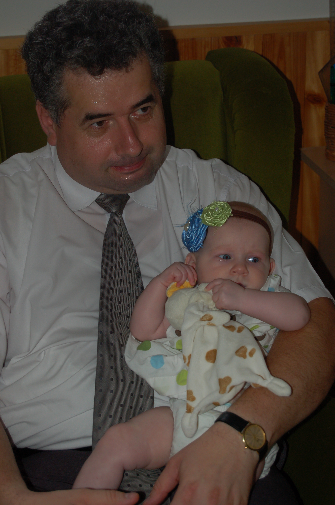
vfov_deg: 24.6
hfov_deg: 16.5
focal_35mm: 82
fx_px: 1154
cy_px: 252
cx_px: 168
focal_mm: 55
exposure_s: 1/60
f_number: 5.6
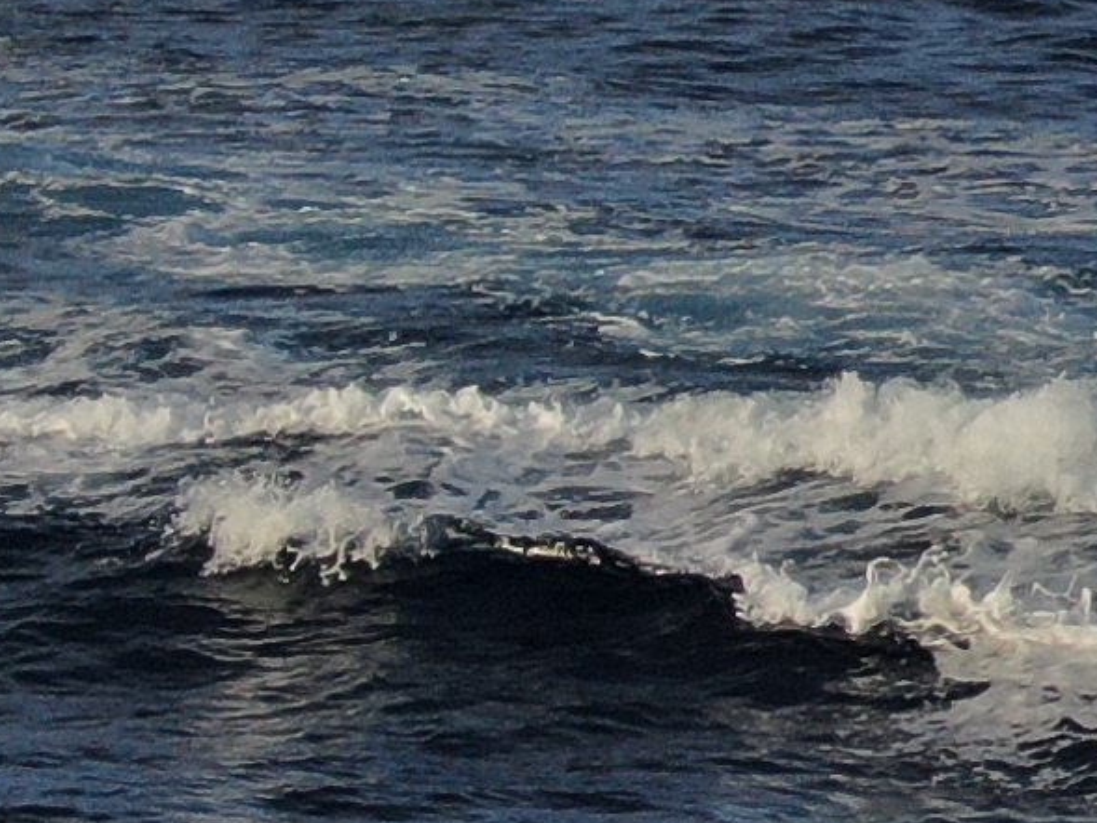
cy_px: 71
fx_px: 10333
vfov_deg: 4.6
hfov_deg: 5.9
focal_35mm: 326
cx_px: 2272
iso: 100
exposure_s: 1/500
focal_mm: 8.6
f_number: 3.8
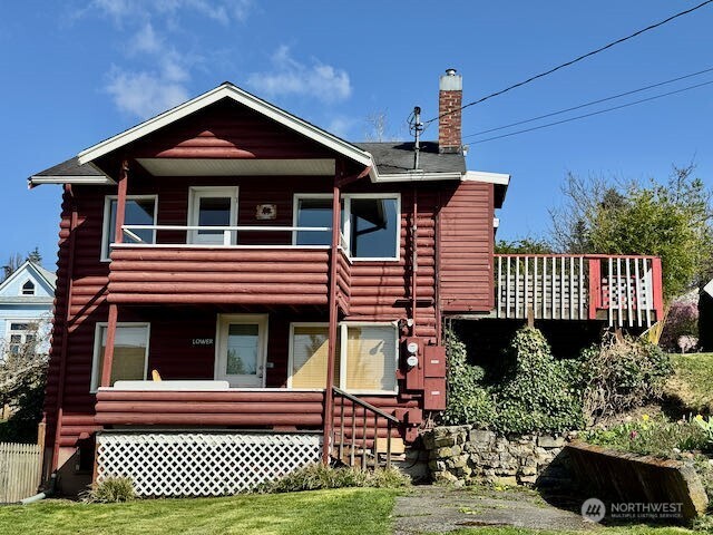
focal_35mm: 48
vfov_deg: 30.3
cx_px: 356
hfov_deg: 39.7
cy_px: 268
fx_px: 989
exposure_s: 1/3817
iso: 64
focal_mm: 6.76
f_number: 1.78
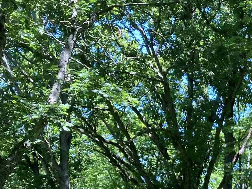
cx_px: 373
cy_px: 275
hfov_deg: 20.2
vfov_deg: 16.2
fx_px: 612
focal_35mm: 84
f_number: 1.8
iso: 25
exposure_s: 1/121
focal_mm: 3.99
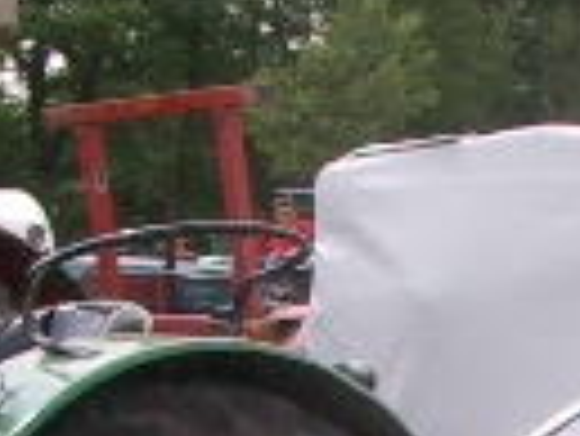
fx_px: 2918
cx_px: 836
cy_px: 1056
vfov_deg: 7.9
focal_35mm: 174
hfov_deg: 11.0
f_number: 4.3
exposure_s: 1/640
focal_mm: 5.8
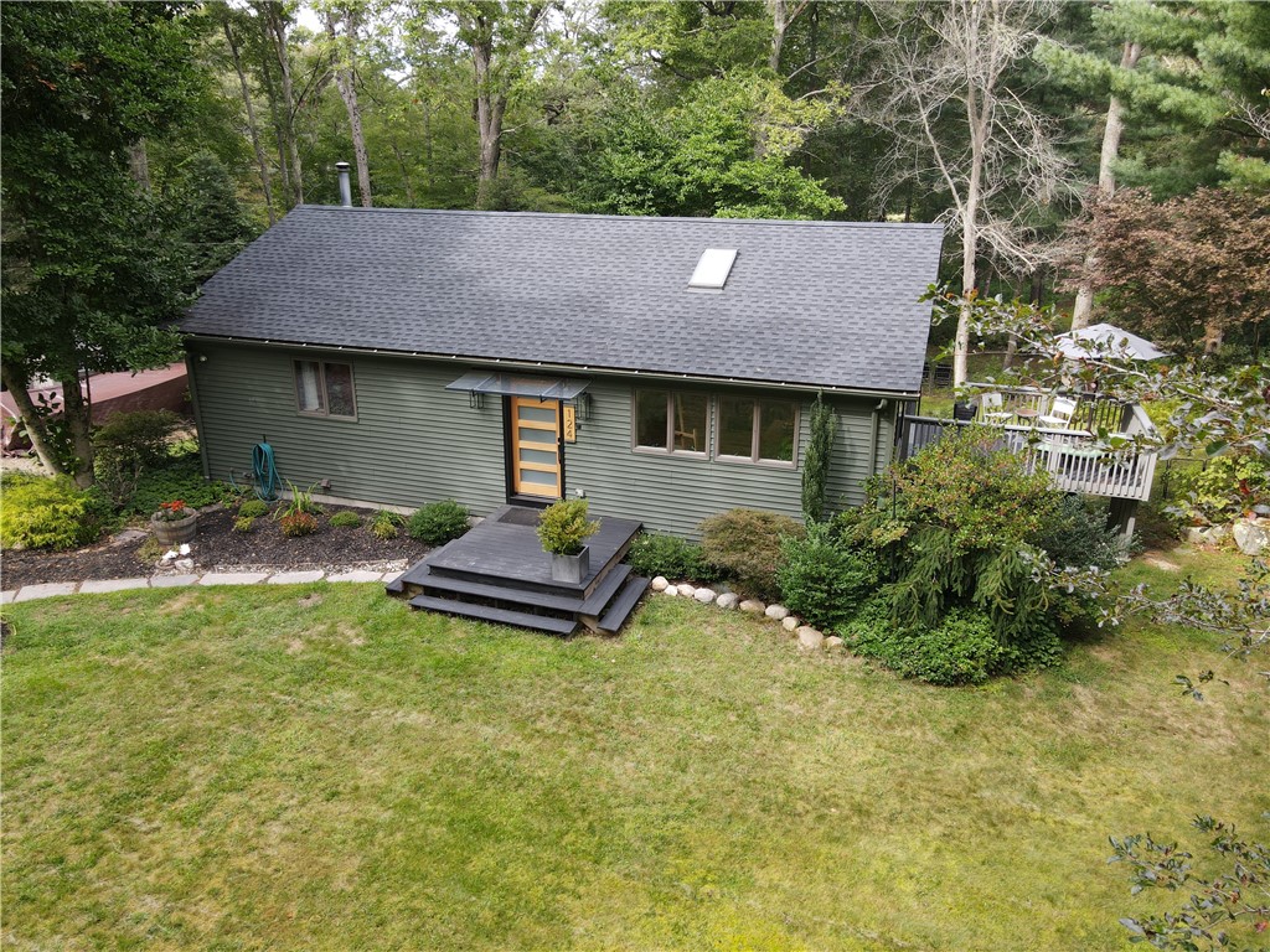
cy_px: 476
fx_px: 881
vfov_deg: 56.8
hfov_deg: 71.6
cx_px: 635
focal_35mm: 24
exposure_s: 1/60
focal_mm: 4.5
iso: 100
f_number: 2.8
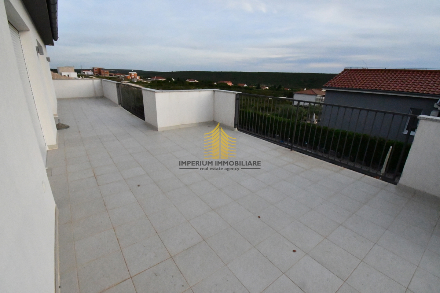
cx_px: 220
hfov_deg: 96.7
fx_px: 196
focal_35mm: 16
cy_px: 146
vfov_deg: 73.7
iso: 16000
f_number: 22
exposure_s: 1/2000
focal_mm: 11
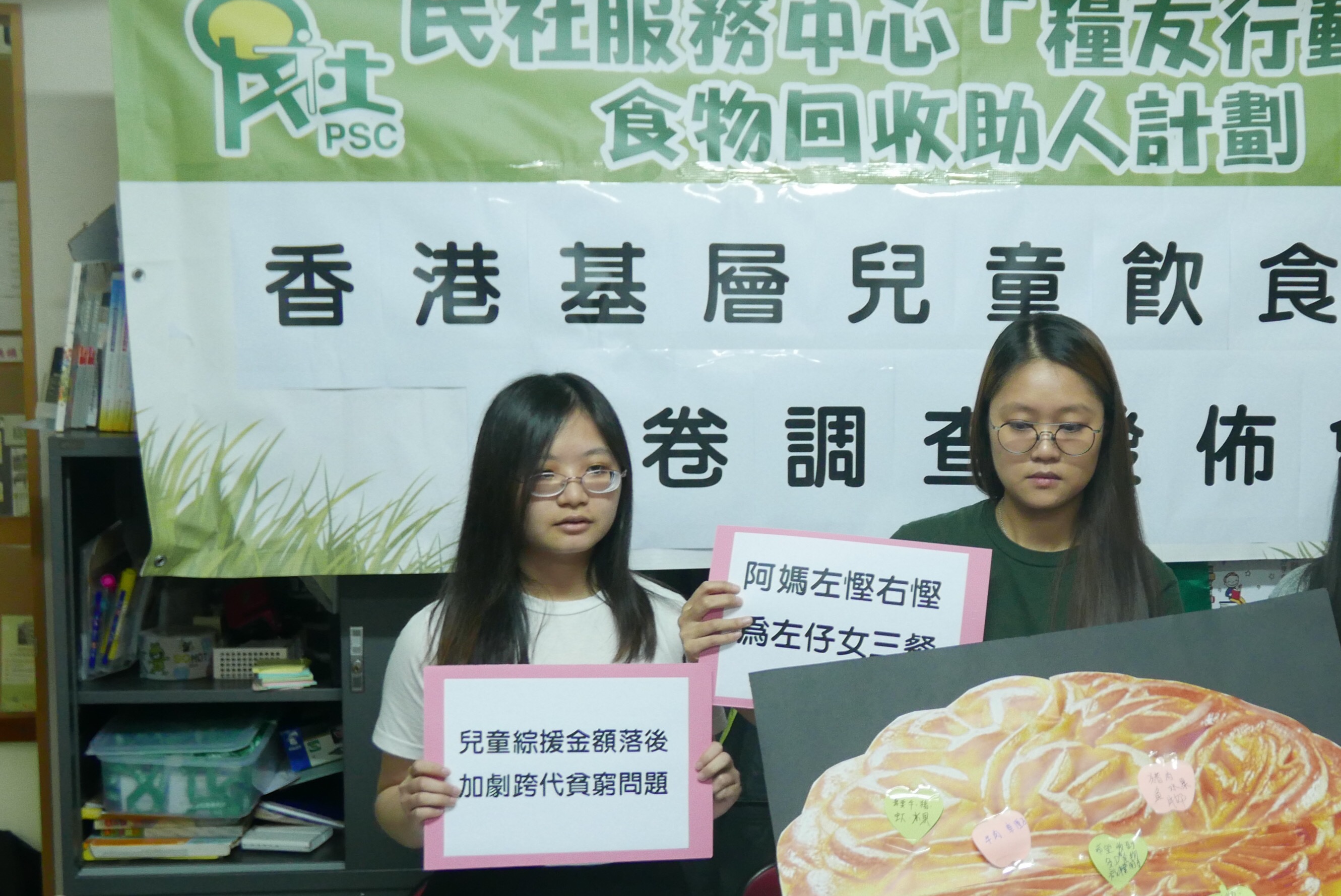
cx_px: 1004
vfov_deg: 22.3
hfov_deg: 32.3
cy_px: 544
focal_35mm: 61
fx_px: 2274
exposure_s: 1/80
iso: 800
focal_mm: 17.2
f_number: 2.4
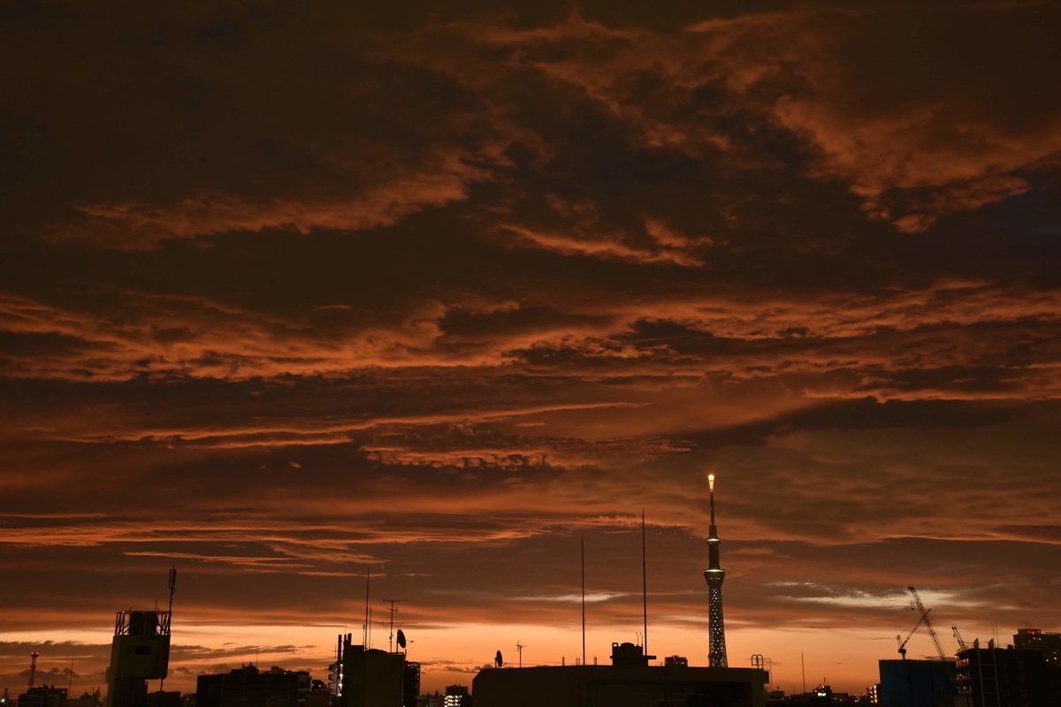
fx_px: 1415
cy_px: 354
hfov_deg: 41.1
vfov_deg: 28.1
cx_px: 530
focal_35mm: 48
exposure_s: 2
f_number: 11
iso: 500
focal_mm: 48
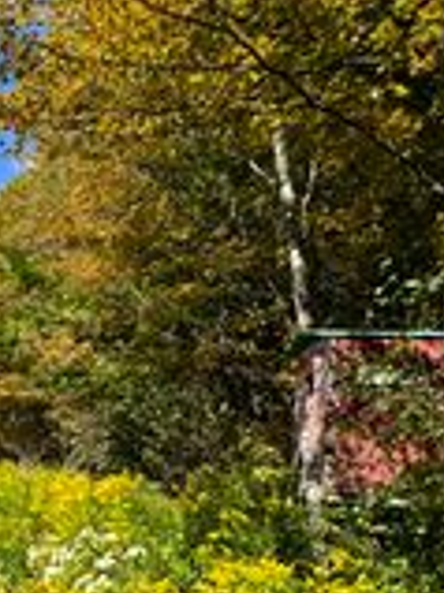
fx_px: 651
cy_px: 397
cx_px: -116
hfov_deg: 30.6
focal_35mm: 38
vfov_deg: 48.2
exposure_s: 1/1048
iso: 50
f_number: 2.2
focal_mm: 2.22
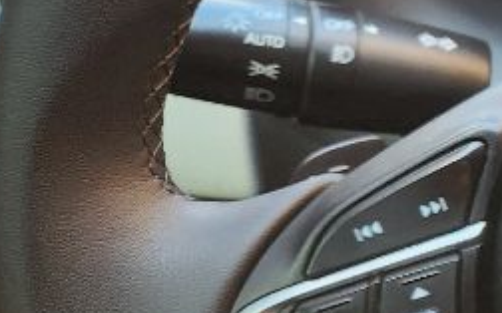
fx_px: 1695
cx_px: 1247
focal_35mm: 124
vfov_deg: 10.5
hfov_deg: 12.6
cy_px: 213
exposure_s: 1/100
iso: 160
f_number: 1.8
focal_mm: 5.4
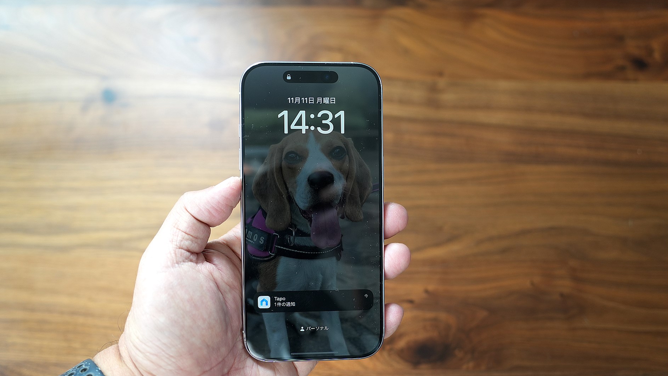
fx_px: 567
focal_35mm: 32
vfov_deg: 36.6
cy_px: 211
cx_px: 329
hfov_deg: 61.0
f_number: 3.5
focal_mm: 30
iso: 400
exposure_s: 1/50
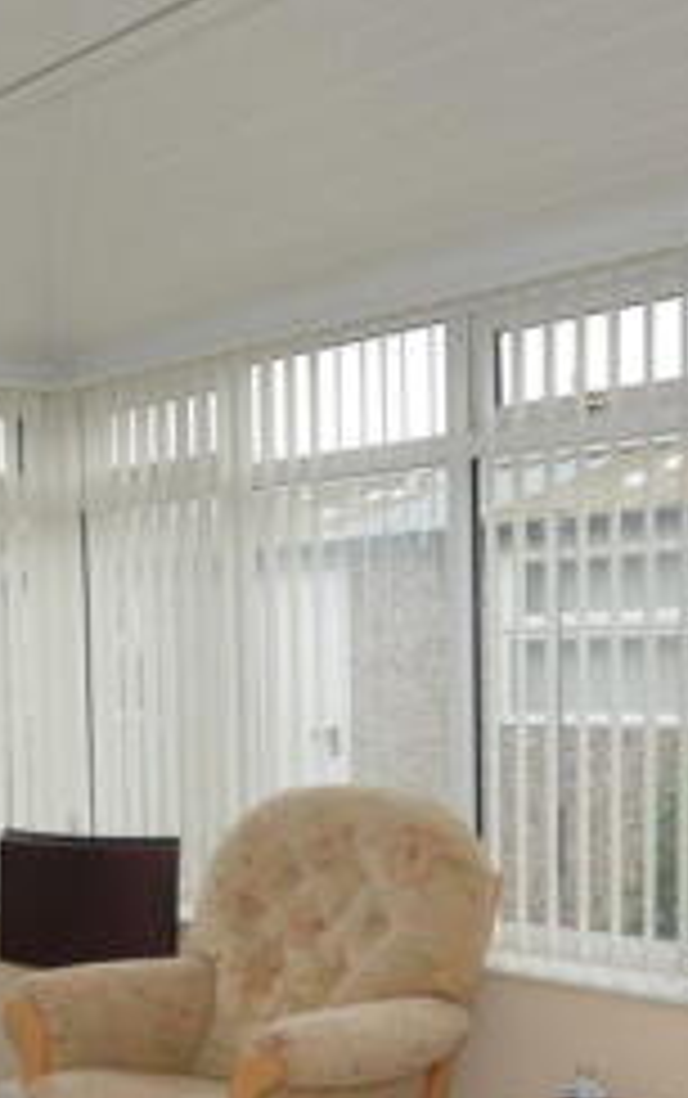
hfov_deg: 30.3
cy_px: 763
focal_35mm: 41
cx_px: 106
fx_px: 1227
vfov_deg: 47.1
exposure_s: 1/60
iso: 250
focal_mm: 10
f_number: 4
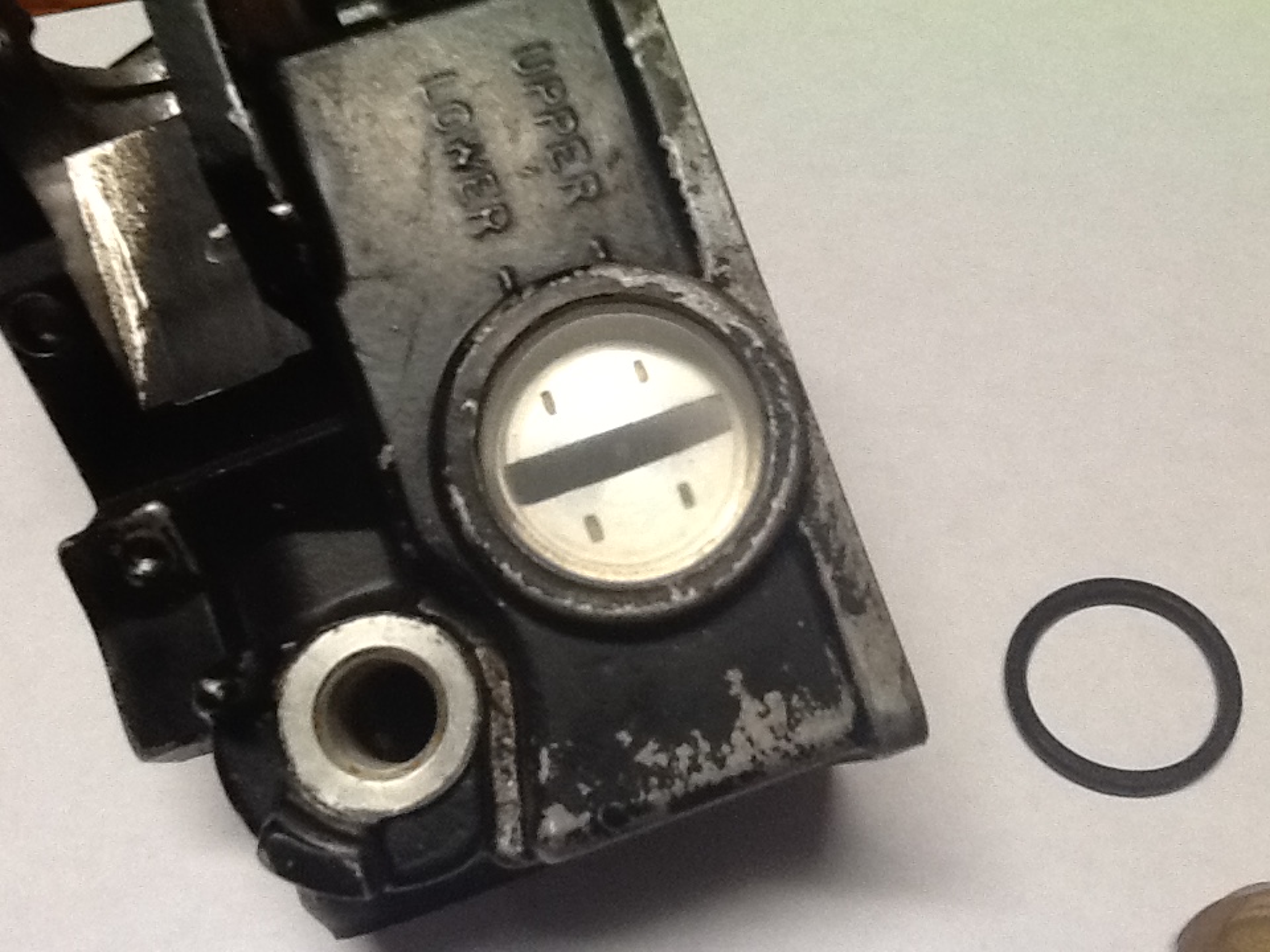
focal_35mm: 44
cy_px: 476
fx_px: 1614
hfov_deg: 42.9
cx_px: 635
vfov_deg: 32.9
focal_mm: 2.03
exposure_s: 1/30
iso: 125
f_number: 2.4
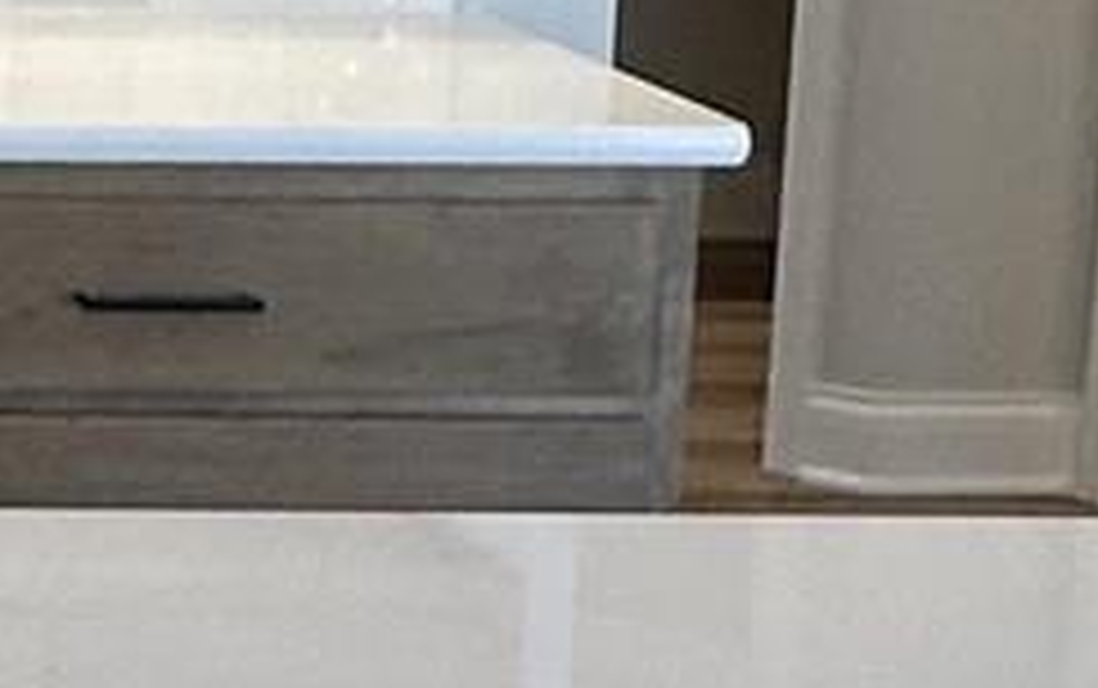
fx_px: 4193
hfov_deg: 13.4
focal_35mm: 140
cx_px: -868
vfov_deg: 9.3
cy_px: 49
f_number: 2.2
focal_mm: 2.22
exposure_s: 1/120
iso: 100
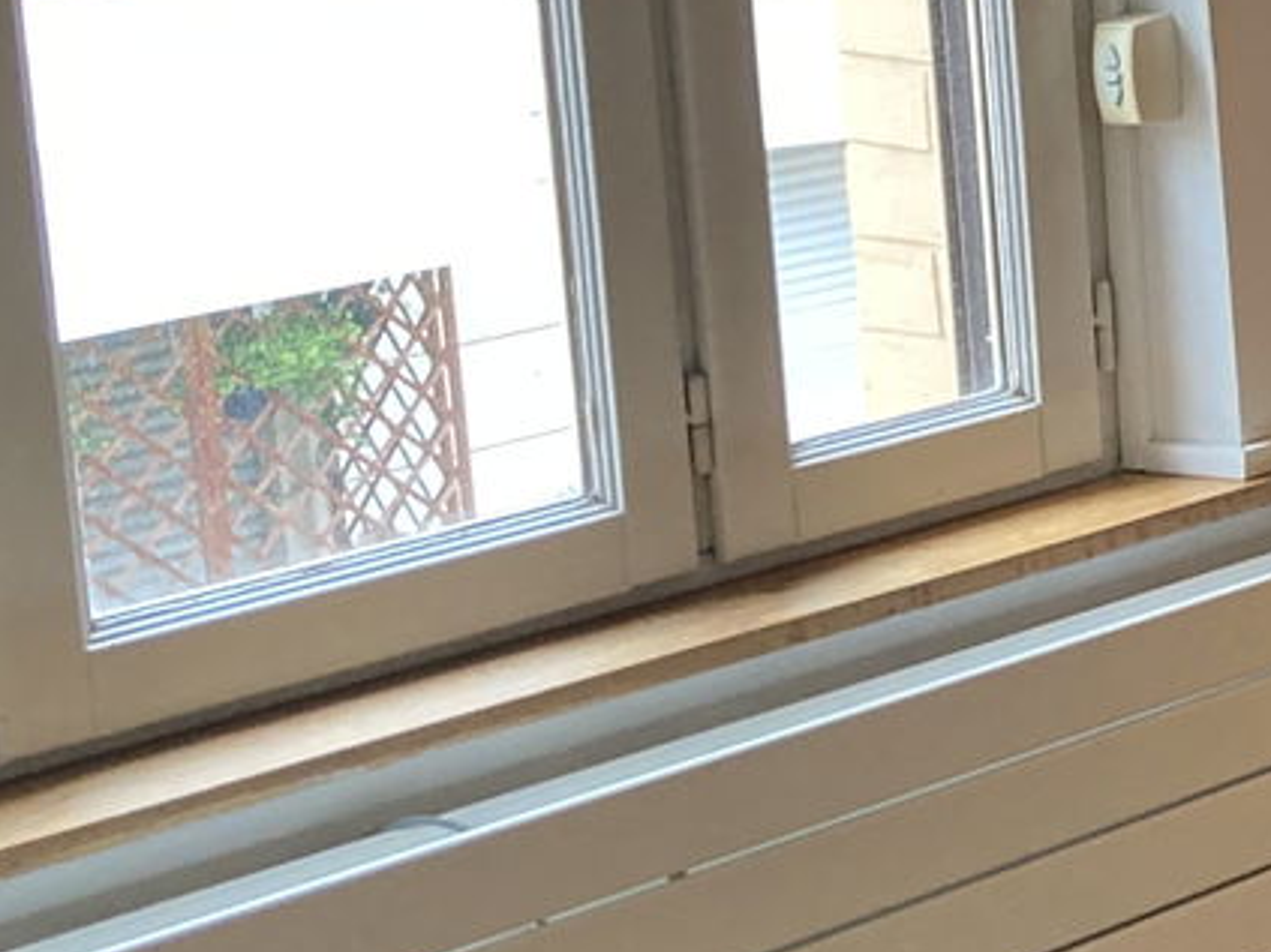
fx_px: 3891
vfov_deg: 13.8
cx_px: 2202
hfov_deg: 16.0
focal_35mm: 106
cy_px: 30
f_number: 1.8
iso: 200
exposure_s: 1/60
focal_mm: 3.99
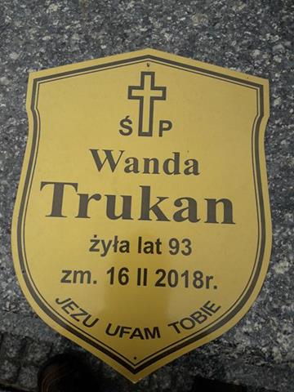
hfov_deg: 49.7
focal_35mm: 28
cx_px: 147
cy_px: 196
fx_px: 317
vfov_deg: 63.4
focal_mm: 3.7
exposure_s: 1/1235
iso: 40
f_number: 1.9
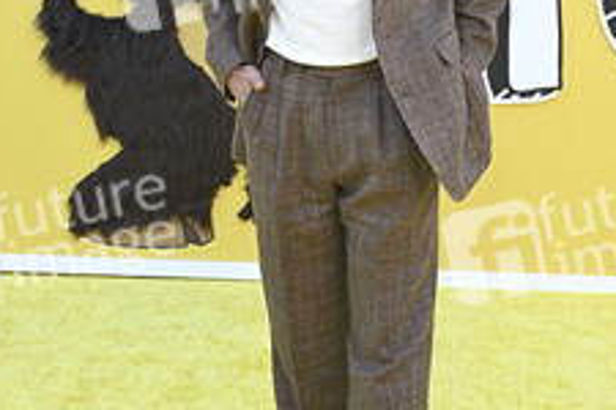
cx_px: 334
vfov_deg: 15.6
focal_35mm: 87
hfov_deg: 23.4
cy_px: 104
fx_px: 1489
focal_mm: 49
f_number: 7.1
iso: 640
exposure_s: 1/200
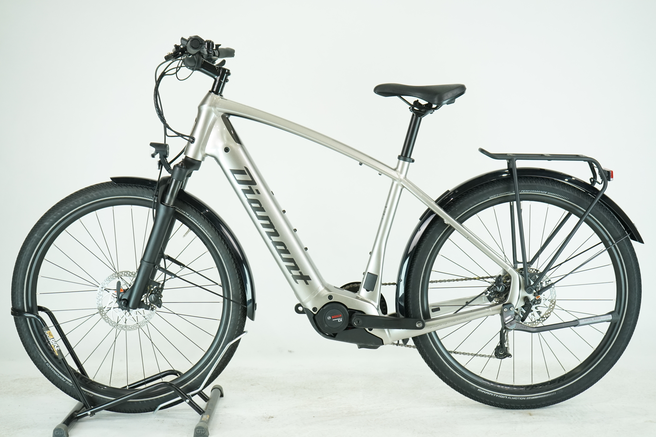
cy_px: 218
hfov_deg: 36.9
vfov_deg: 25.1
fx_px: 984
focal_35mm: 54
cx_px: 328
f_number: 5.6
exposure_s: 1/200
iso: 1600
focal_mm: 54
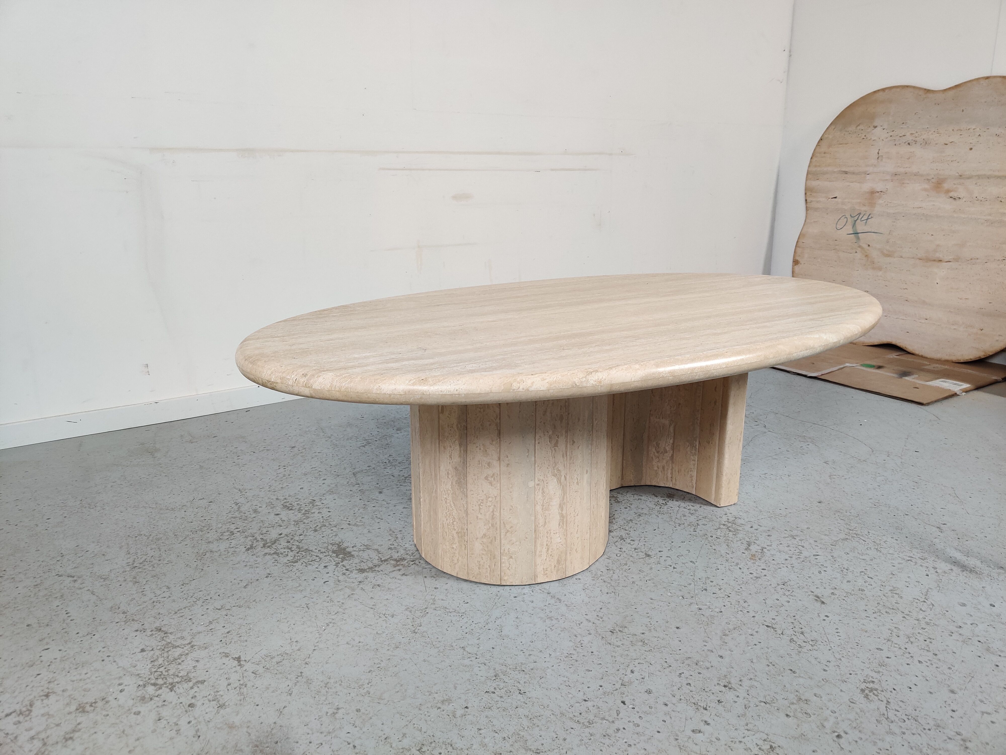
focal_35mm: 27
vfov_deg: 51.4
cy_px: 378
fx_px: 785
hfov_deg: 65.3
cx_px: 503
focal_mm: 4.75
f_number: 1.65
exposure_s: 1/100
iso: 200
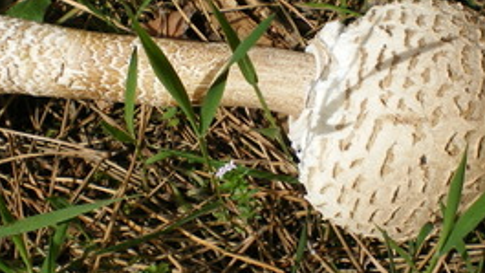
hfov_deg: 28.2
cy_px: 92
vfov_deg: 16.1
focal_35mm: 75
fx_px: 964
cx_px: 212
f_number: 4.6
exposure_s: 1/320
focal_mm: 6.3
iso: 64
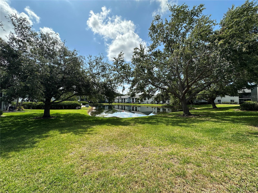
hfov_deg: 102.1
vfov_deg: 85.7
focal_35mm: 14
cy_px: 96
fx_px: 104
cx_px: 129
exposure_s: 1/1575
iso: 50
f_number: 2.2
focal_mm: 2.22
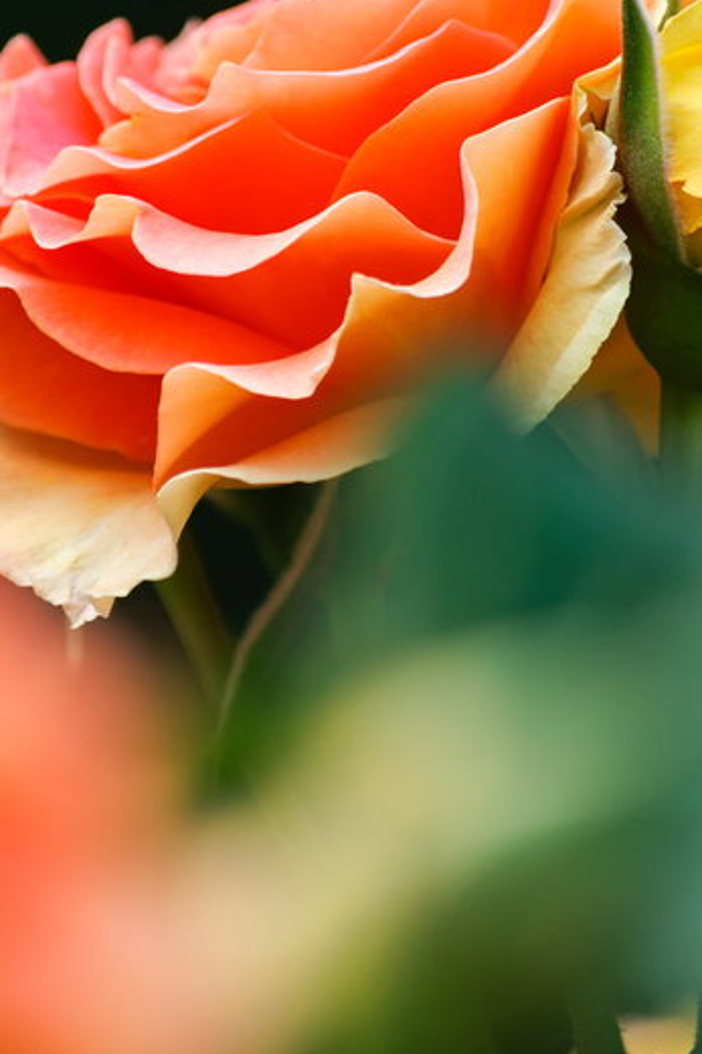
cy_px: 295
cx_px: 295
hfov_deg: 2.3
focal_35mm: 606
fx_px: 17736
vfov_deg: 3.4
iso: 200
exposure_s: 1/800
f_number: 9
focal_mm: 280
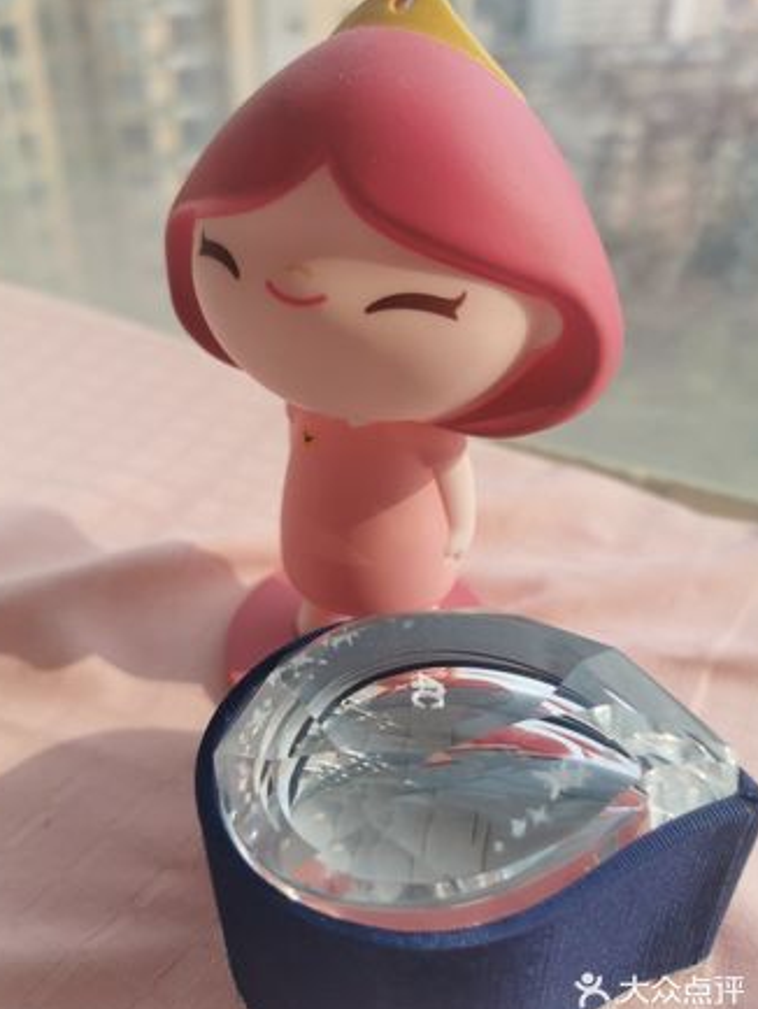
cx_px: 374
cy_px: 500
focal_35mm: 29
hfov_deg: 48.3
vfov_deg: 61.6
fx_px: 846
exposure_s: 1/1667
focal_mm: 5.56
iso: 50
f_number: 1.6
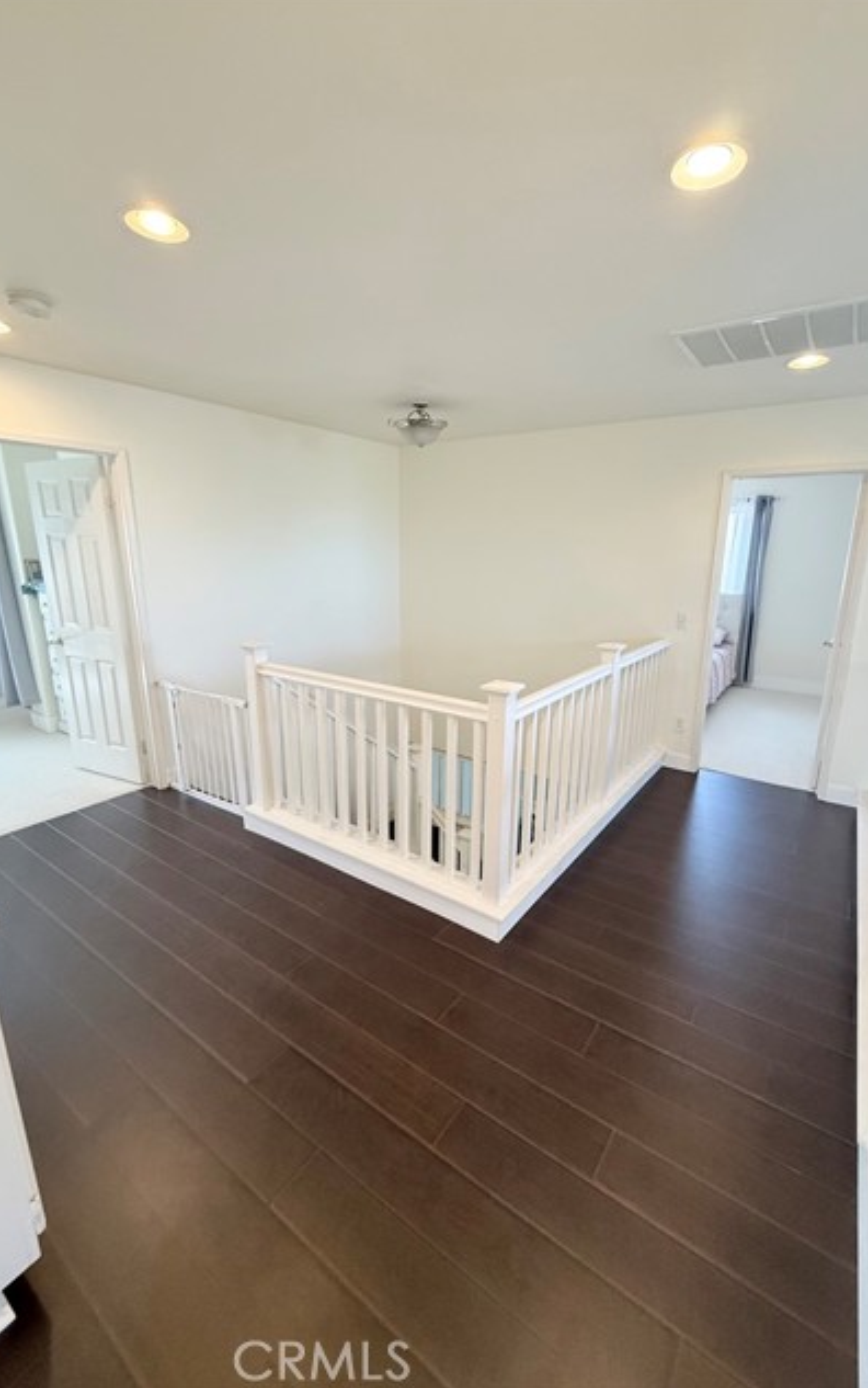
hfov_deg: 74.7
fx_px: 567
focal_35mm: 15
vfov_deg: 101.4
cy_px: 691
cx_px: 467
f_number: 2.2
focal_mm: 2.22
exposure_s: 1/120
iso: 320
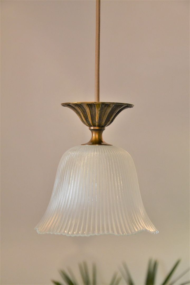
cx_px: 95
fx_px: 689
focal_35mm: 87
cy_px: 142
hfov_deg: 15.7
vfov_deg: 23.4
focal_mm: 58
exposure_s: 1/125
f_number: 5
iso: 1600
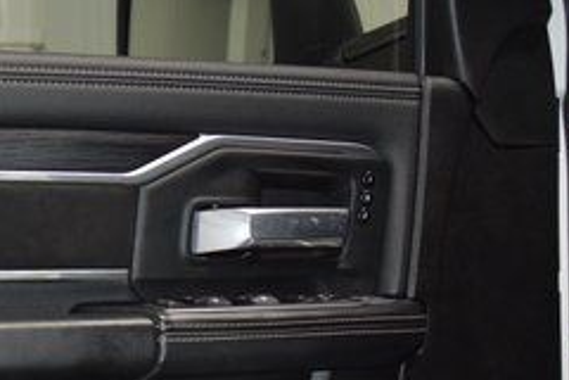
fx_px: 1138
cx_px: -43
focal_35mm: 72
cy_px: 488
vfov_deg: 17.8
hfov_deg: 26.1
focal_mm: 18
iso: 1600
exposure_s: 1/125
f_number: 3.5
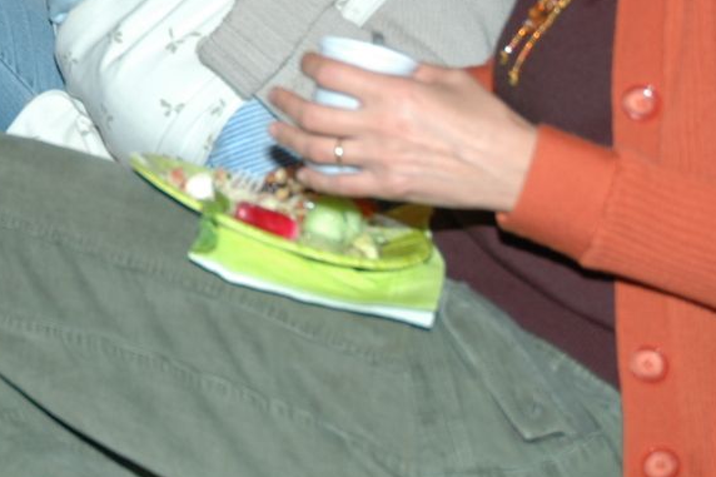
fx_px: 2273
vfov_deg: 11.7
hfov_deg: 17.1
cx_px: -138
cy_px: -124
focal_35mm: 114
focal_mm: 29
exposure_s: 1/60
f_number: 4
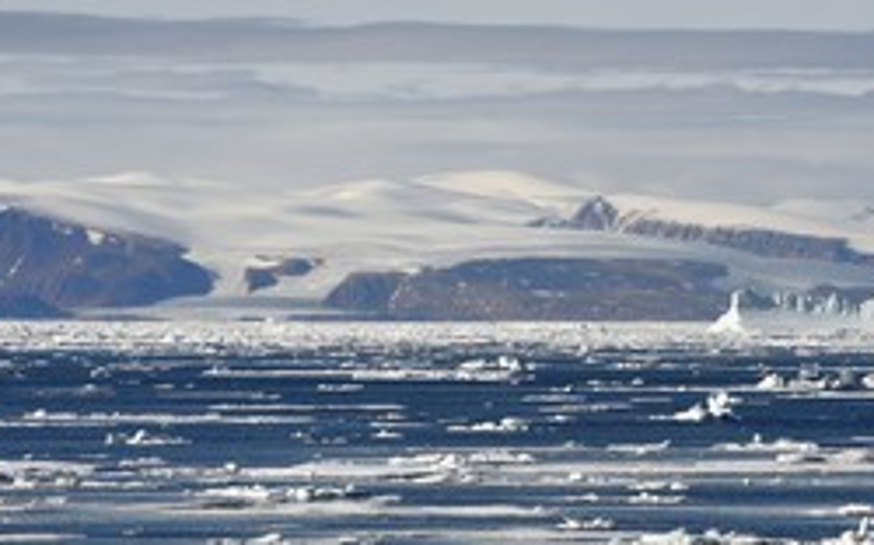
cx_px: 626
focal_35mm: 343
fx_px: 8166
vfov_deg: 3.8
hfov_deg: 6.1
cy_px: 370
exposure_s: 1/400
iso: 200
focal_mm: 200
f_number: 14
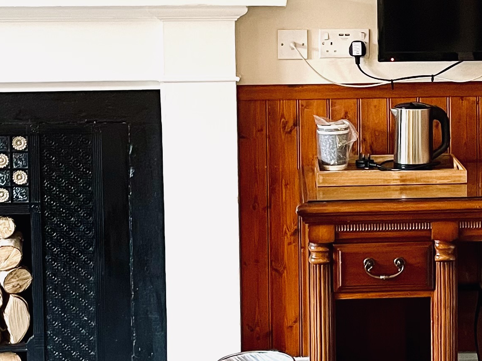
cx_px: 380
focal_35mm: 91
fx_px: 1267
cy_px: 109
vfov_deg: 16.2
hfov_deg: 21.3
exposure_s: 1/50
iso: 200
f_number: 1.6
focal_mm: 4.2
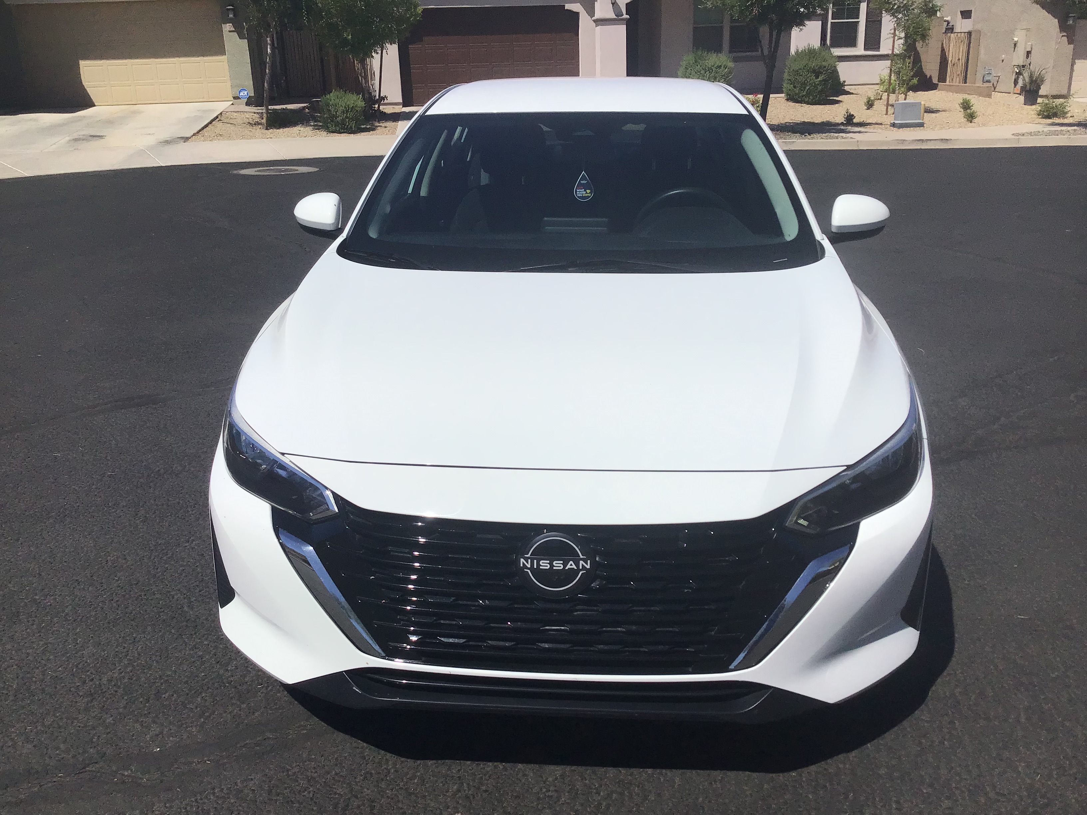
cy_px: 408
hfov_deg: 58.4
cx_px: 544
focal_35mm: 31
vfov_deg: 45.4
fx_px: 973
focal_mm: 3.3
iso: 25
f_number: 2.4
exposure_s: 1/4525
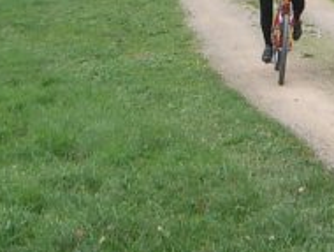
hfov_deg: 13.1
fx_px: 1420
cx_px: 406
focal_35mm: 147
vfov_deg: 9.9
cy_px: -95
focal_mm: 5.8
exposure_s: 1/160
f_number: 2.6
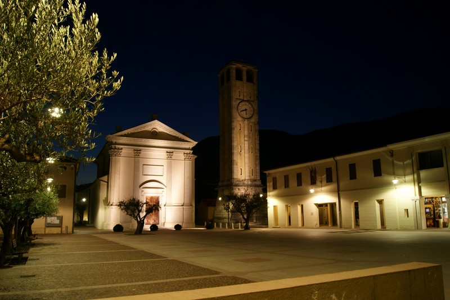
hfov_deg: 67.4
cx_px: 225
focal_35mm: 27
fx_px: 337
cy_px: 150
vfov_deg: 47.9
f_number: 7.1
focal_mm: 18
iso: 100
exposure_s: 5
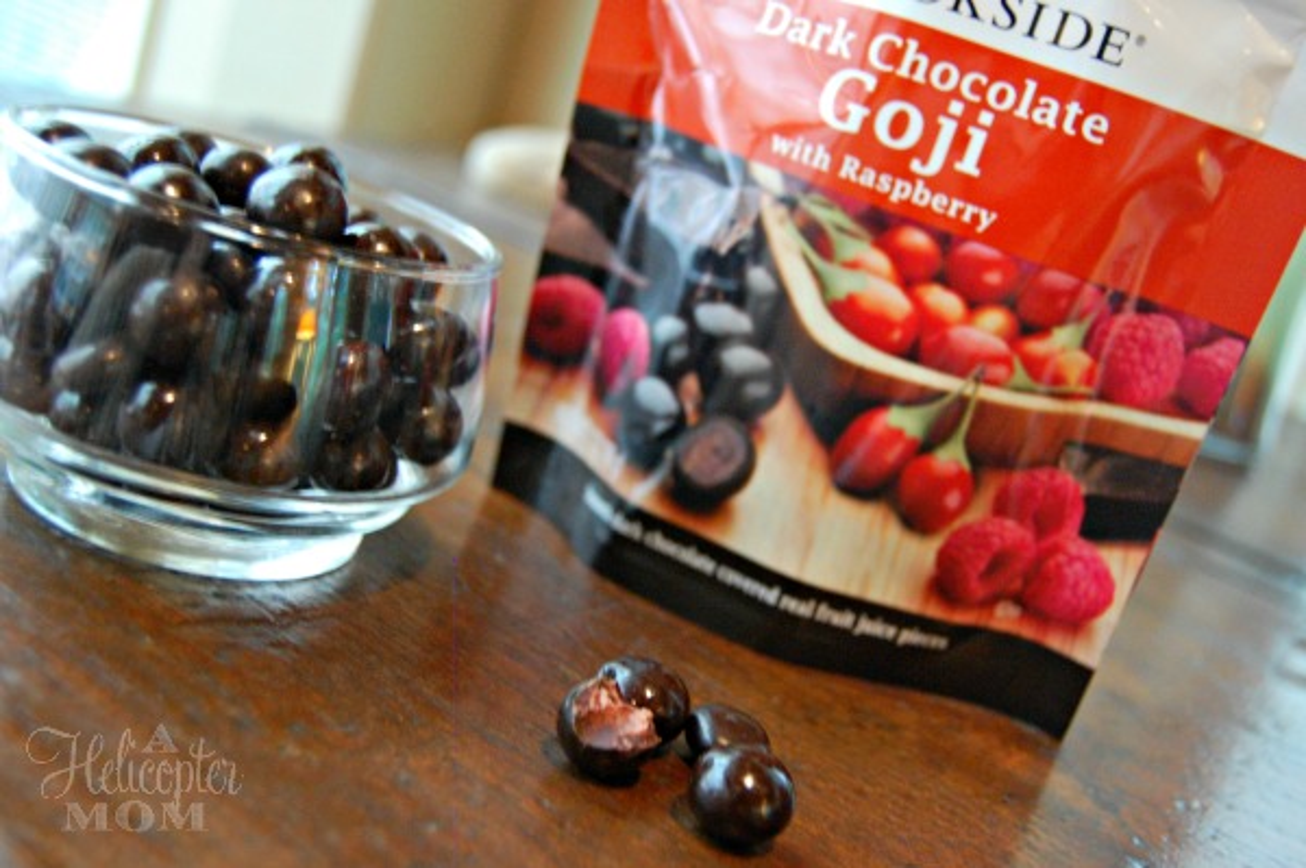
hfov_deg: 49.6
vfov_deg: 34.2
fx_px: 1414
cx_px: 653
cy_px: 434
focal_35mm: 39
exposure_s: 1/6
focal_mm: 26
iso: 1600
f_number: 4
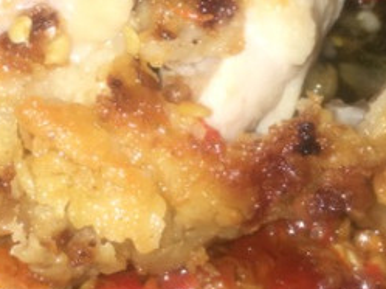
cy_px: 22
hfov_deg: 22.0
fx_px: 935
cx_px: -47
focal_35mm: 84
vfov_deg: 17.2
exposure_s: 1/61
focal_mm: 4.15
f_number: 2.2
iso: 25
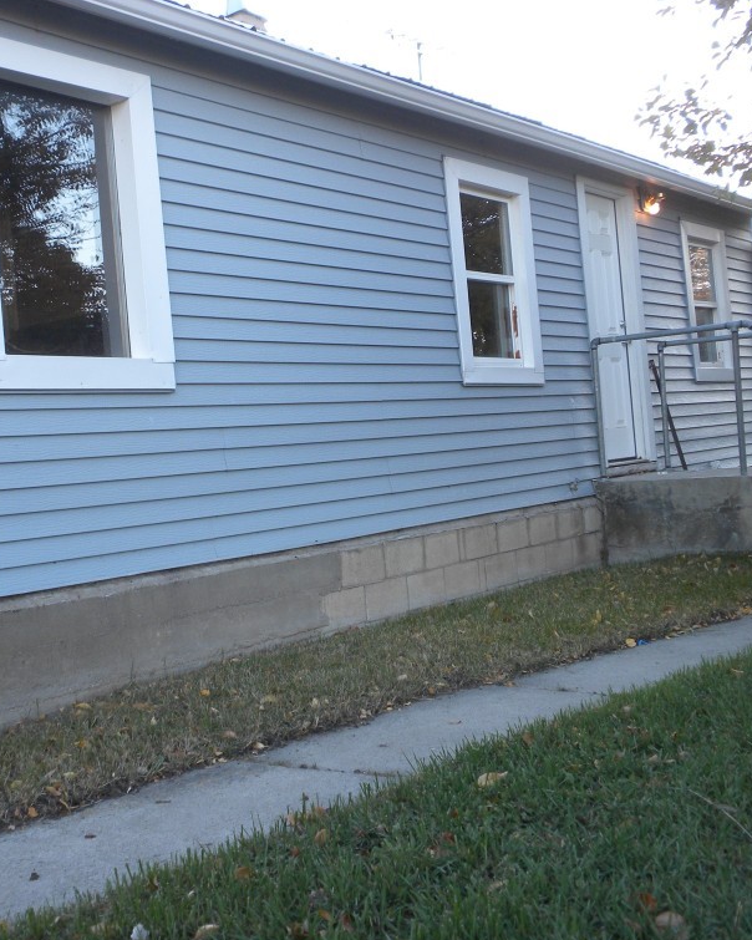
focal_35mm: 49
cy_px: 468
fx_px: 1363
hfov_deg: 30.7
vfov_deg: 38.0
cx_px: 279
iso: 86
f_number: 3.5
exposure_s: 1/60.3
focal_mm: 6.6
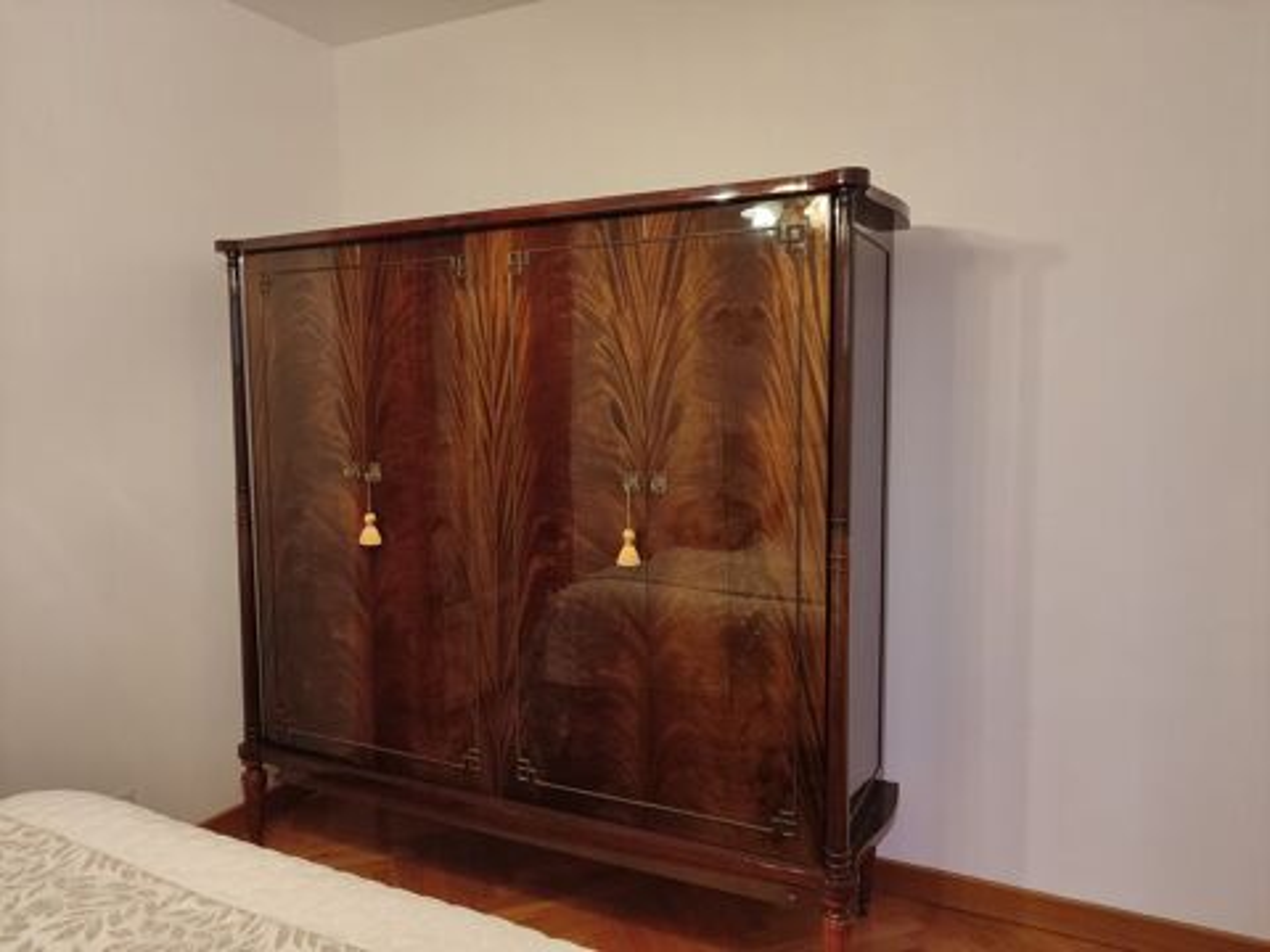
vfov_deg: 54.9
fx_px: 917
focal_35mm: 25
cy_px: 476
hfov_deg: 69.4
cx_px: 635
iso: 309
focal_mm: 5.95
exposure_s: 1/20
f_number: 1.89
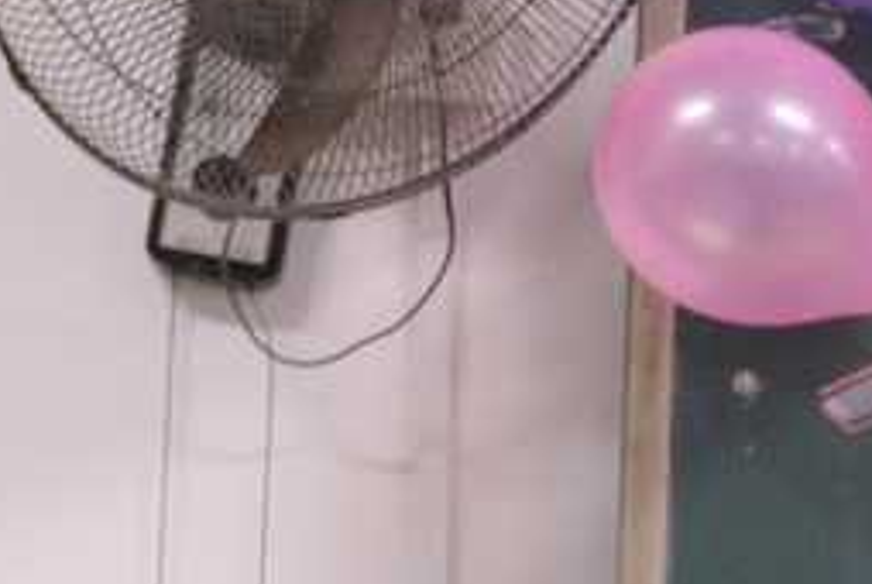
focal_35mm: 191
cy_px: 660
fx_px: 4632
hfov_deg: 10.4
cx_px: 1342
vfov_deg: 7.2
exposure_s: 1/80
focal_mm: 60
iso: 4000
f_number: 4.5
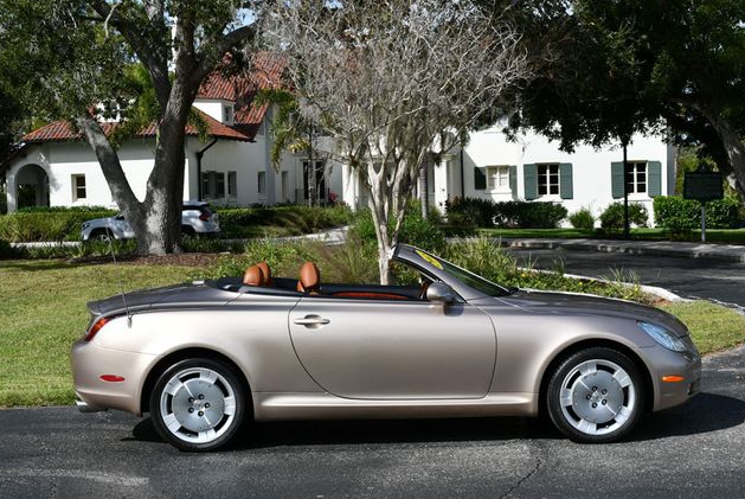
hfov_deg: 33.9
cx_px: 370
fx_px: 1222
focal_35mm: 59
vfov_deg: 23.1
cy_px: 247
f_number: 9
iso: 100
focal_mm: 29
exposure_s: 1/320
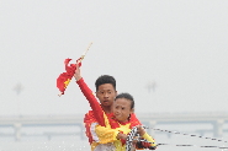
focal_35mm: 486
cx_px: 80
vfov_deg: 2.8
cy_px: 149
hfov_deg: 4.2
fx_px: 3075
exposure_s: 1/3200
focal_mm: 200
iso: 1250
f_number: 5
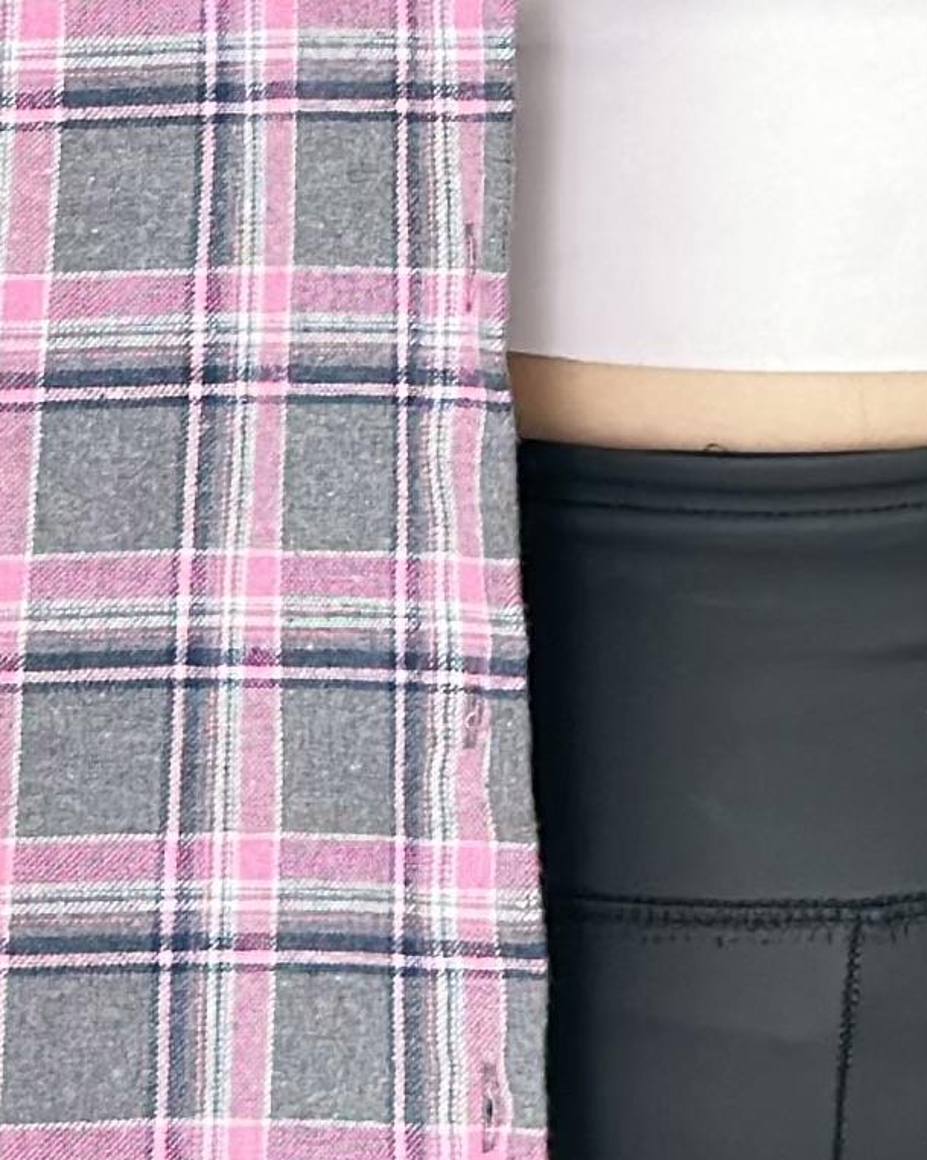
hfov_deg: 6.2
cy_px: -414
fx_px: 8510
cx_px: 1096
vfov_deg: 7.7
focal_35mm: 248
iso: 64
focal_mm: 6.86
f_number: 1.78
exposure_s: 1/50
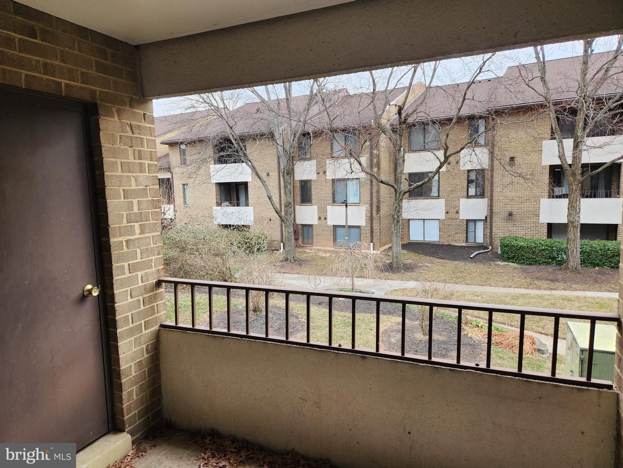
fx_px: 414
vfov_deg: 58.9
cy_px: 234
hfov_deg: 73.9
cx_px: 312
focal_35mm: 23
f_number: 1.8
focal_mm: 5.4
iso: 40
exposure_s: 1/180
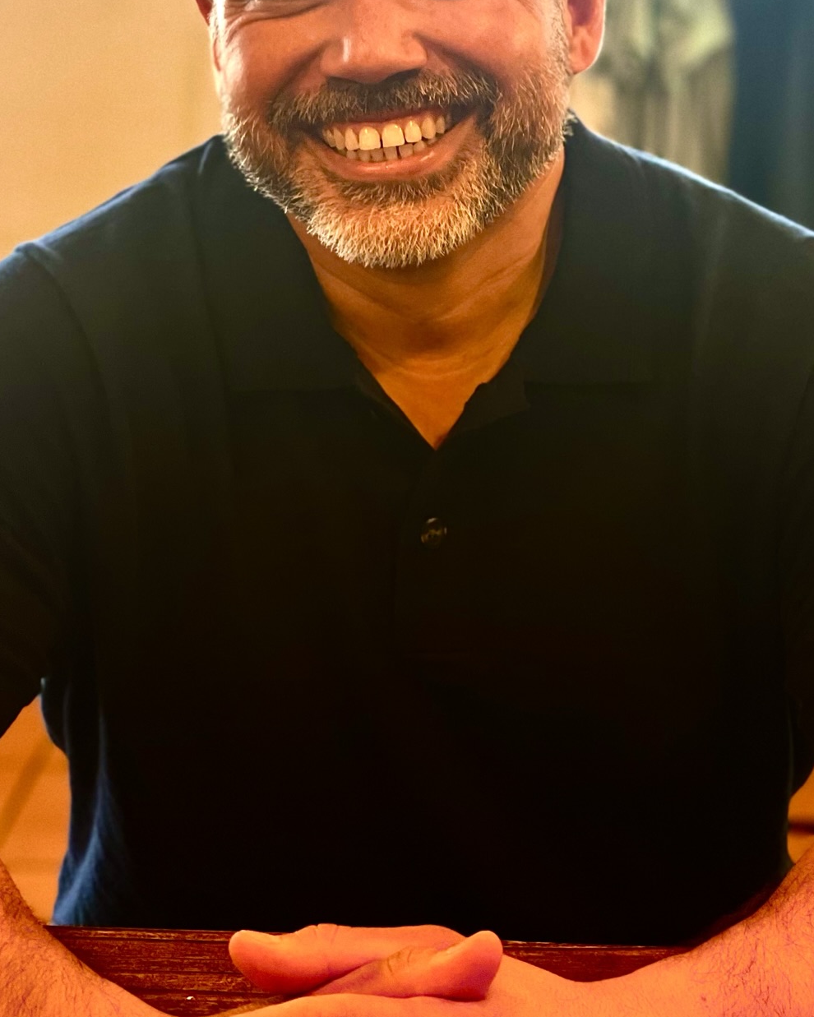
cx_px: 362
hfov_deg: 18.3
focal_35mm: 84
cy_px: 345
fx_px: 2529
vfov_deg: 22.7
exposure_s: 1/40
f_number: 2
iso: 200
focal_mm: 6
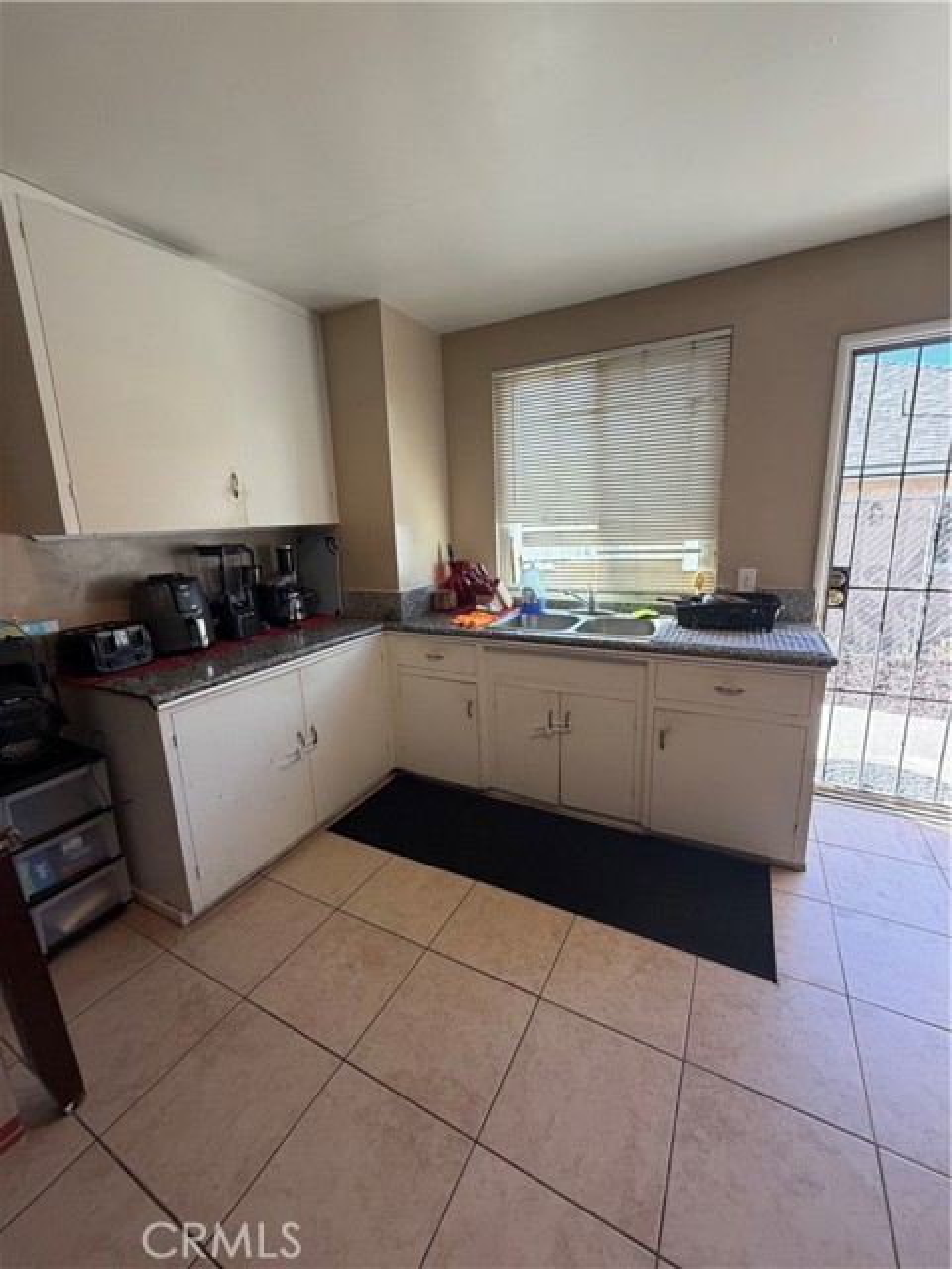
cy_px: 634
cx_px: 476
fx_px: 513
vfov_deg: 102.1
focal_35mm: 14
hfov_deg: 85.7
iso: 250
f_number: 2.2
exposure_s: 1/120
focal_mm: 2.22
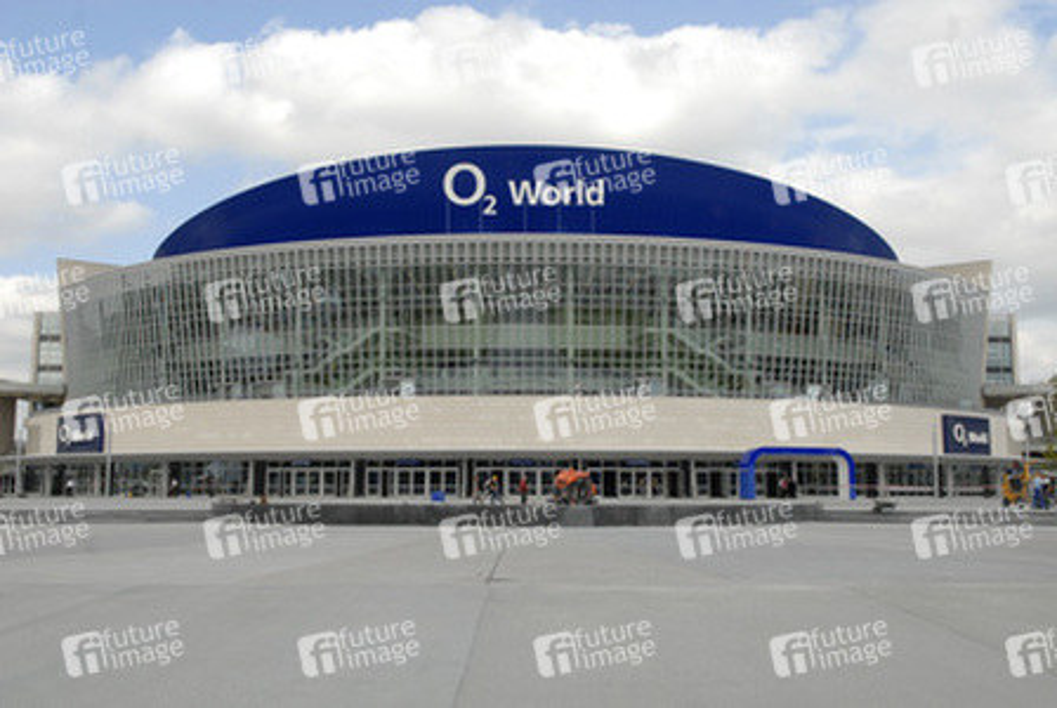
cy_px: 354
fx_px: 1014
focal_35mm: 34
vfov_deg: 38.5
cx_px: 528
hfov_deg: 55.0
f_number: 8
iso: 250
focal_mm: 23
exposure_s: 1/320
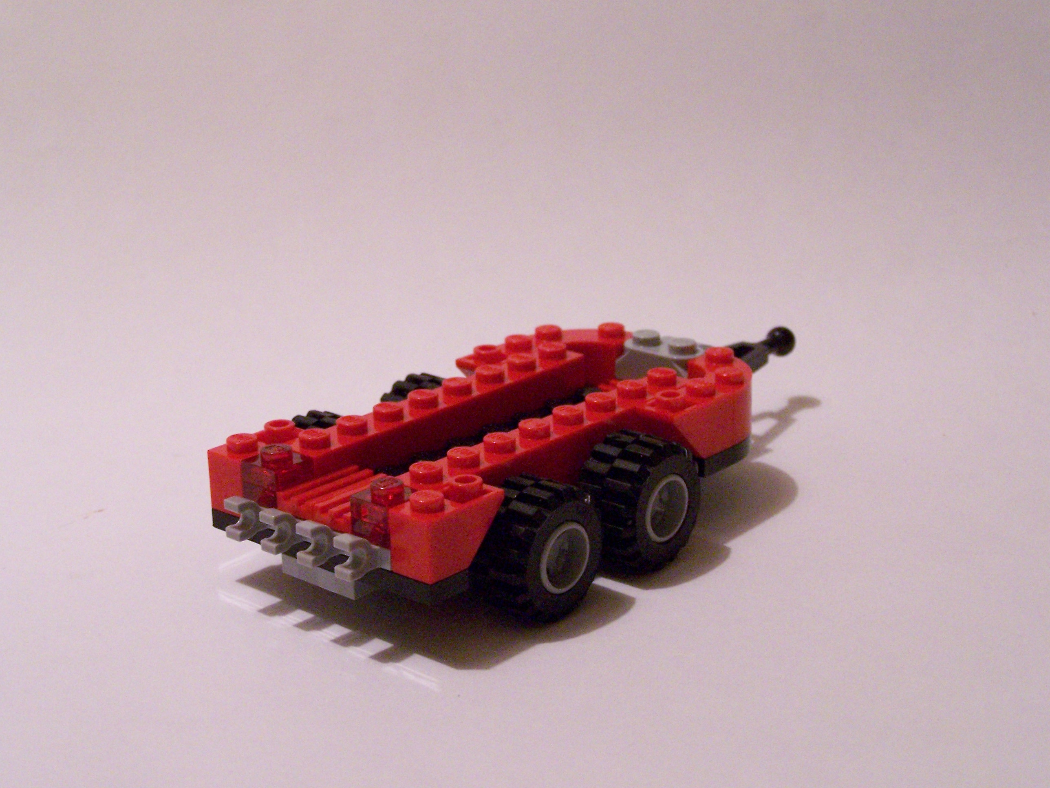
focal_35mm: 67
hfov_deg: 29.0
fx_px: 2032
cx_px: 525
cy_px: 394
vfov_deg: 21.9
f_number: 3.2
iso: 400
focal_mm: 11.1
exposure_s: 1/20
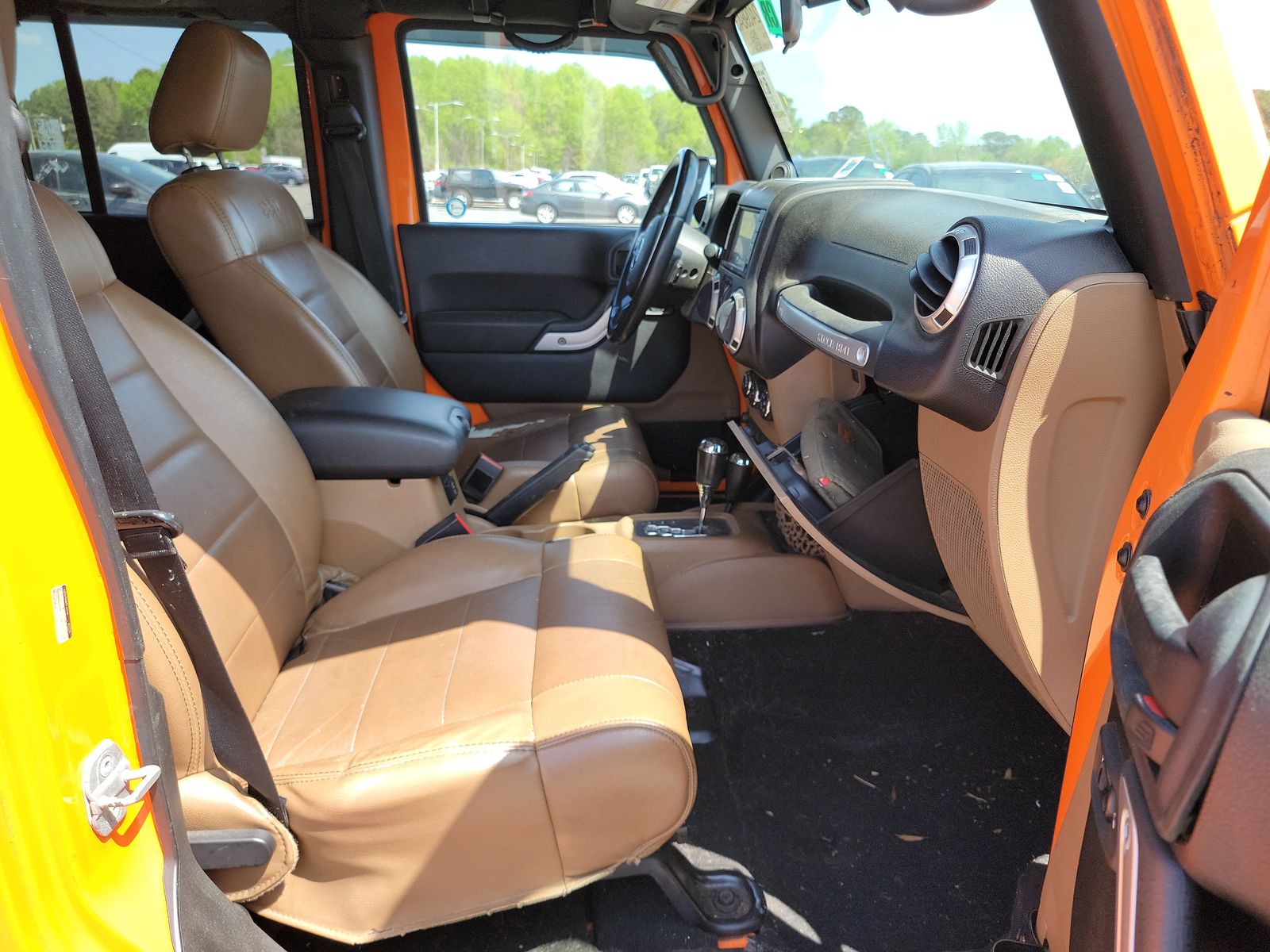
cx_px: 635
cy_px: 476
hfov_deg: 71.6
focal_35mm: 24
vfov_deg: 56.8
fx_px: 881
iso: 50
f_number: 1.8
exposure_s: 1/133
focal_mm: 6.7
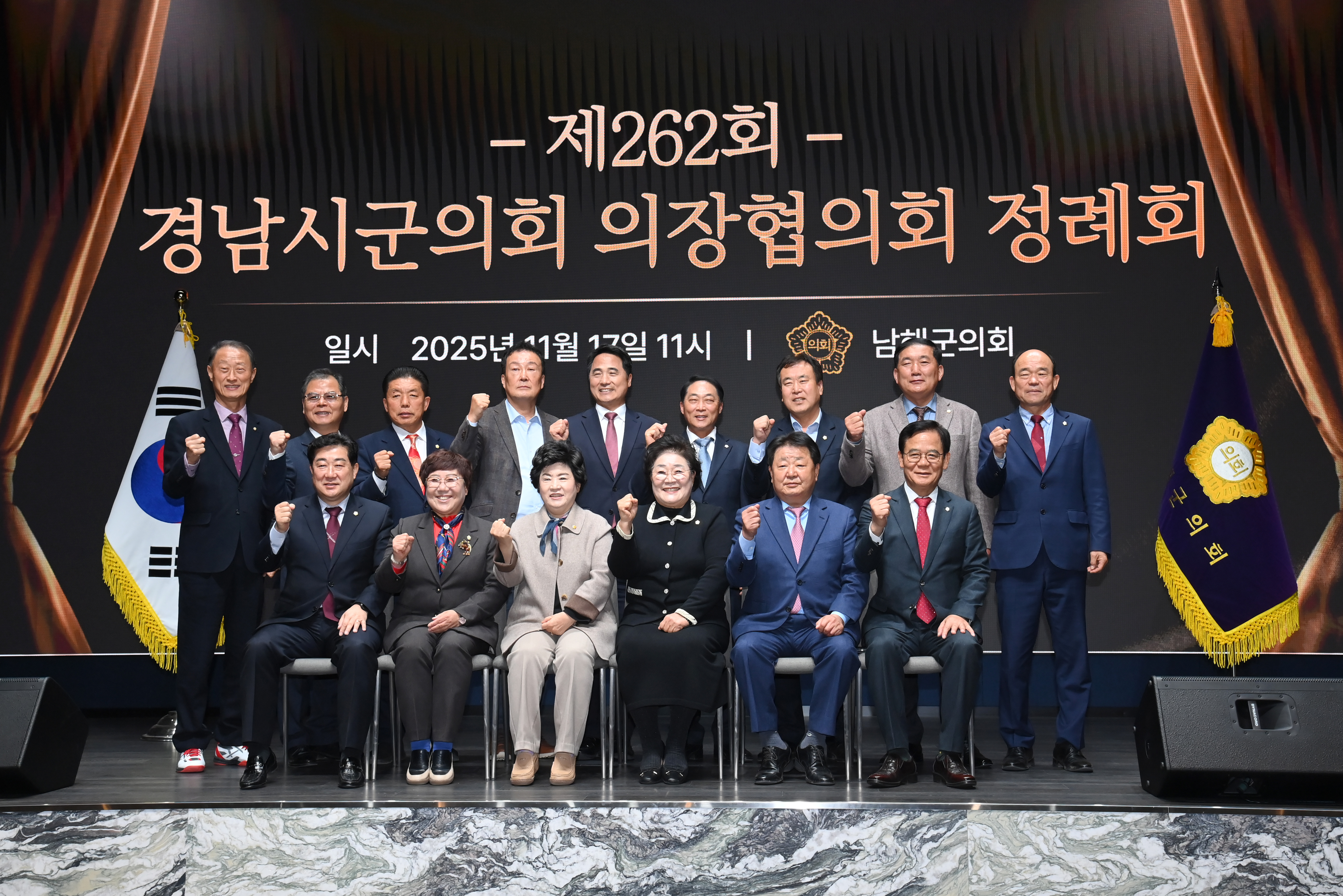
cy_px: 448
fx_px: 1492
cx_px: 672
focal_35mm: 40
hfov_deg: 48.5
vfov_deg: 33.4
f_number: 8
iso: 2000
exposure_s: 1/250
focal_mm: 40
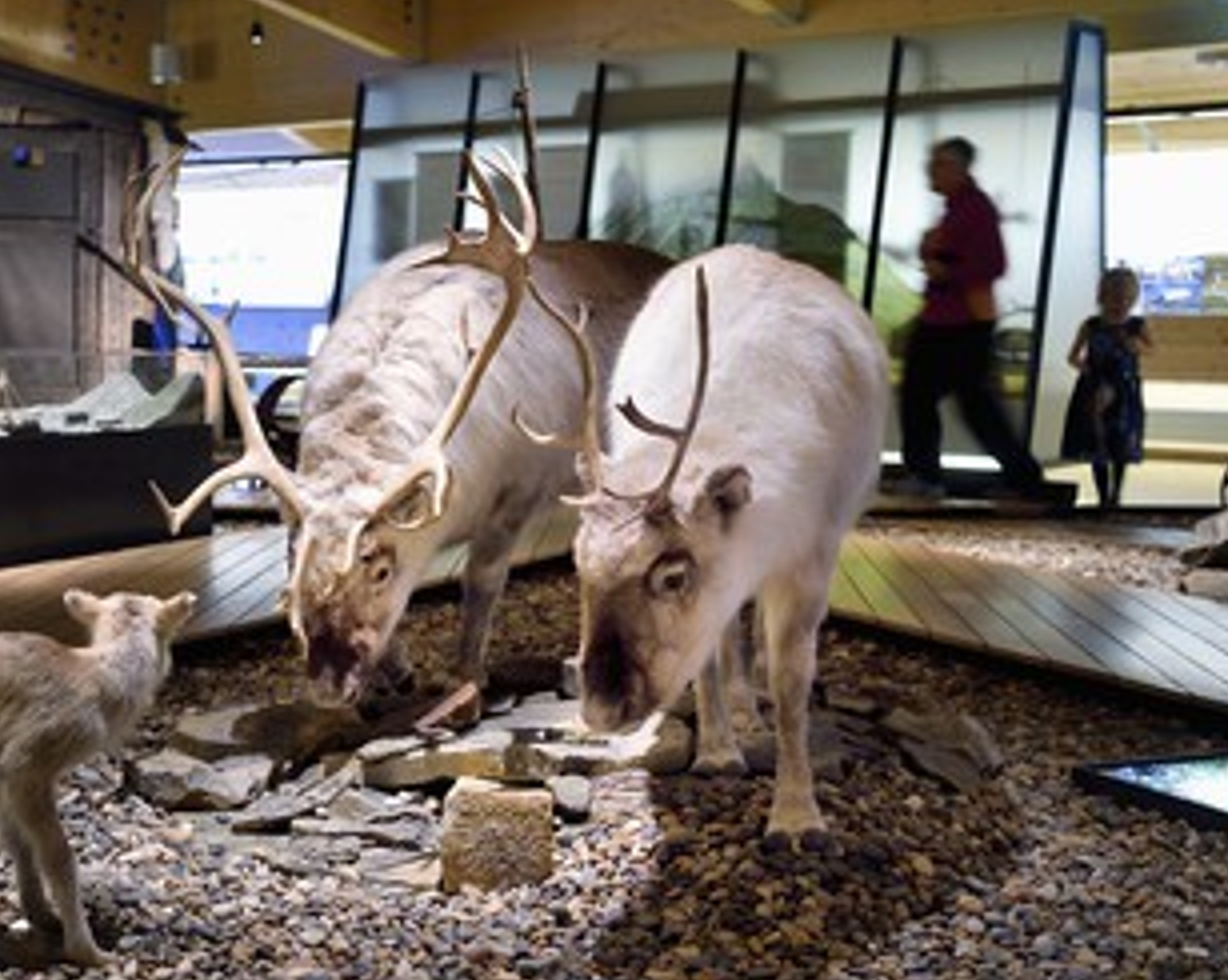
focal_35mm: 54
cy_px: 496
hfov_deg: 34.6
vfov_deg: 28.1
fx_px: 1961
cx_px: 452
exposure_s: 1/10
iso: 800
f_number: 4.5
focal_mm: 42
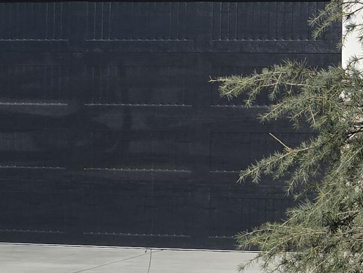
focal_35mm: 109
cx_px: 550
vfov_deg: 13.6
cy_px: 111
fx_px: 1143
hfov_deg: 16.4
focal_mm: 6.3
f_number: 1.7
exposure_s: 1/1659
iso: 12
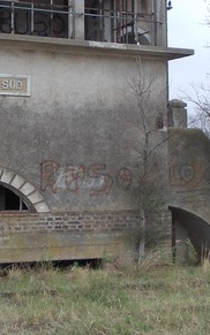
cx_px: -23
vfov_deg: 26.3
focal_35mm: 78
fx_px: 714
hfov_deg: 16.2
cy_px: 109
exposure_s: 1/200
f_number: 2.7
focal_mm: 4
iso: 80
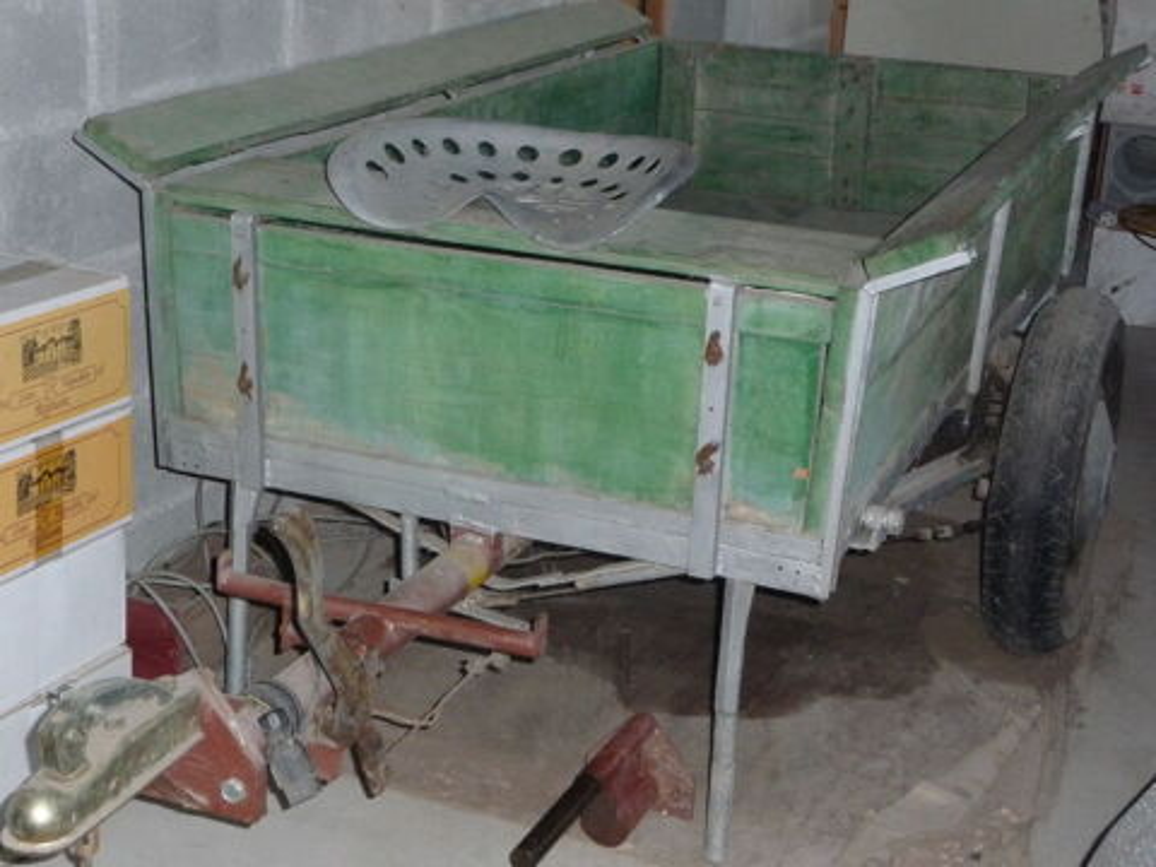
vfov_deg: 26.6
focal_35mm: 55
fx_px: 1837
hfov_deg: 34.9
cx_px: 578
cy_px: 434
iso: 500
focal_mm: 9.3
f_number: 4.3
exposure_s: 1/30
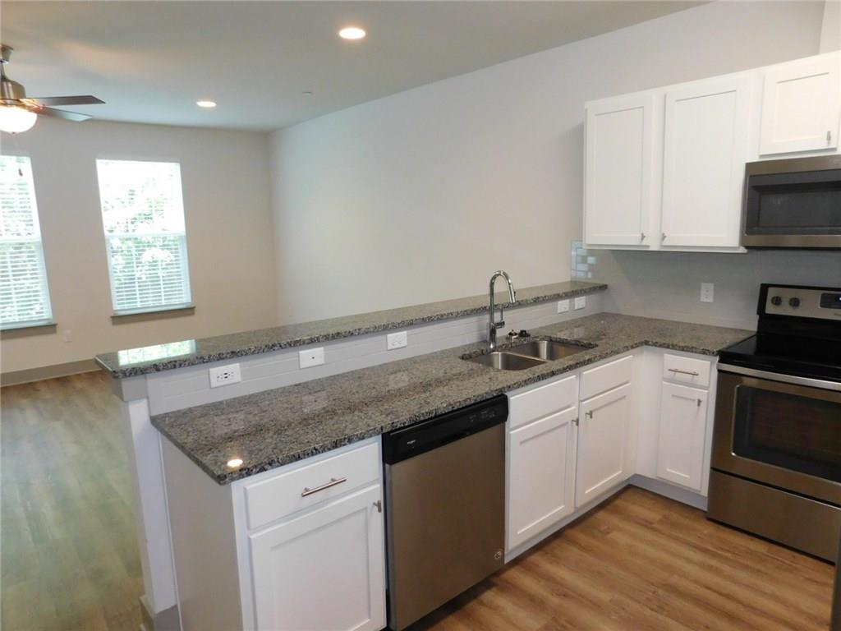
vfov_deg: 58.9
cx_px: 420
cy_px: 316
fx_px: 559
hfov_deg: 73.9
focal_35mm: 23
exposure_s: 1/30
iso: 360
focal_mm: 4
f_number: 3
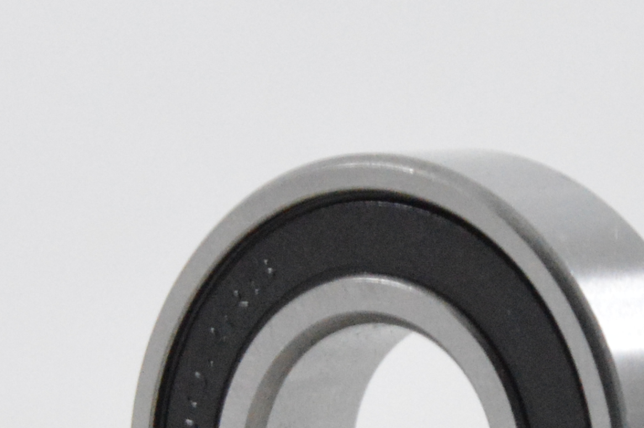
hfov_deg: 3.3
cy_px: 409
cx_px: 432
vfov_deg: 2.2
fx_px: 11062
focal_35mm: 619
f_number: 8
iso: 3200
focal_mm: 80
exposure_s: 1/100
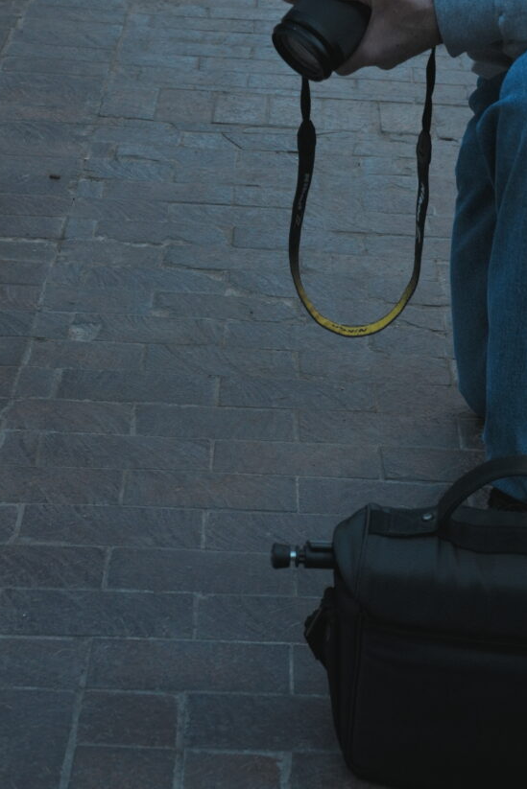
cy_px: 306
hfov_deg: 13.0
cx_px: 353
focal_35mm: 105
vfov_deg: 19.4
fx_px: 2304
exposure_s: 1/200
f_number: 8
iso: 250
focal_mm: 50
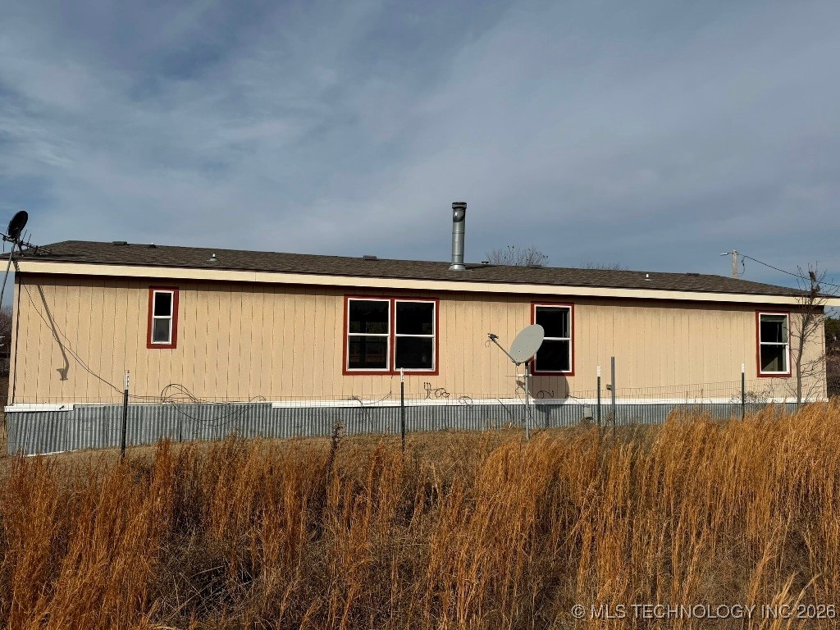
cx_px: 420
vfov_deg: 56.8
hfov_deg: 71.6
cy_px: 315
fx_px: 582
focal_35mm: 24
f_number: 1.78
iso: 80
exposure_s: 1/11905
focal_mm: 6.76
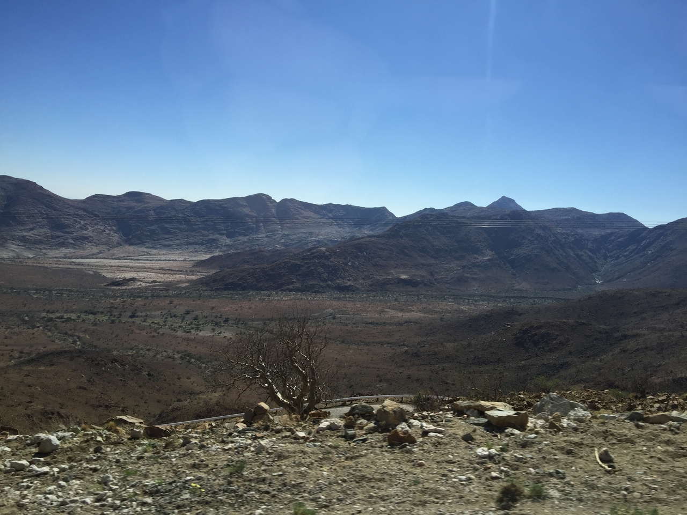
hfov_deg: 61.7
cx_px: 344
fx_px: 576
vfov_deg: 48.2
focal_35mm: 29
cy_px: 258
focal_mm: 4.15
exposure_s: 1/565
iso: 32
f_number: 2.2
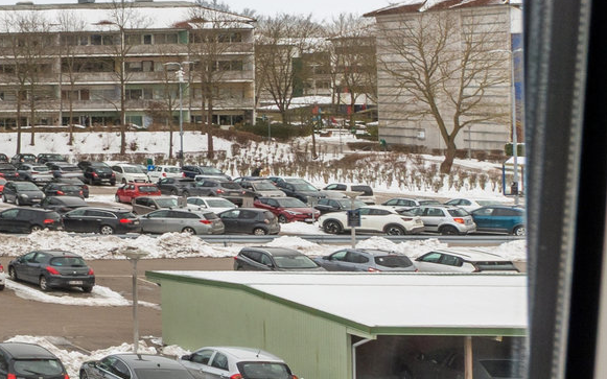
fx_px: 1307
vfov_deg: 16.4
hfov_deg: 17.1
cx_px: -678
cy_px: 95
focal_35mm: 79
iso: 200
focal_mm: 15
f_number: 10
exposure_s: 1/200
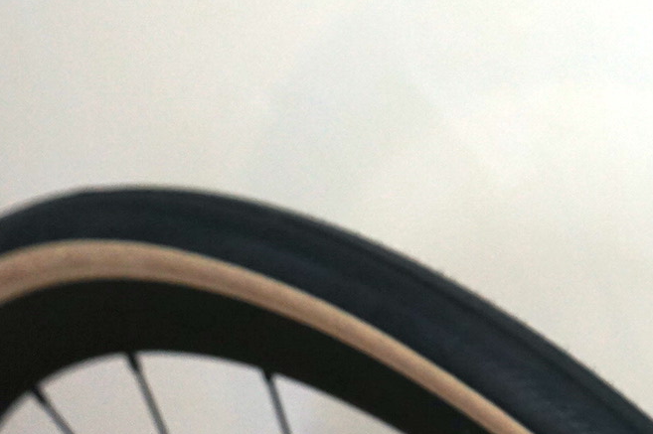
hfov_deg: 13.3
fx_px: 2664
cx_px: 940
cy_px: -86
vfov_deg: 9.2
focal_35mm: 147
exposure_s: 1/160
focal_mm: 46
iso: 1600
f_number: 4.5
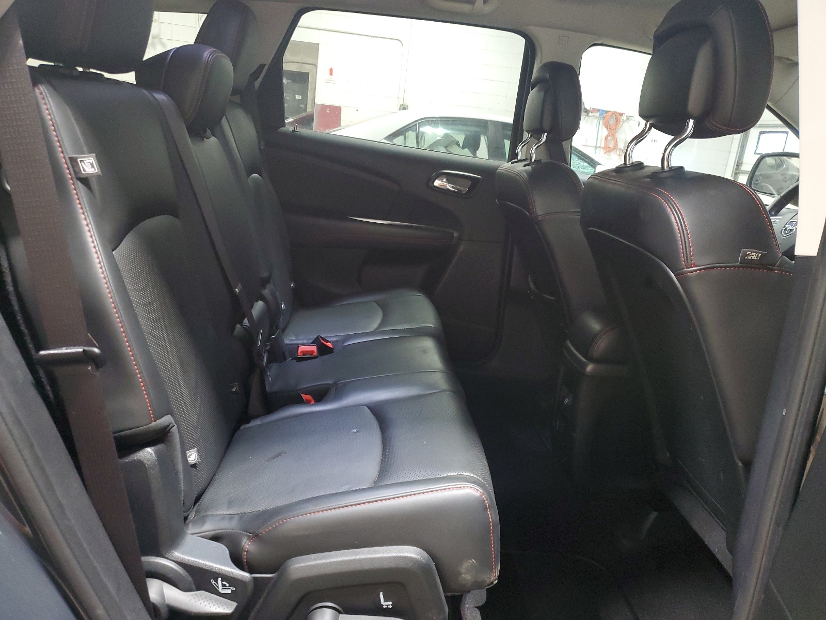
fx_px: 620
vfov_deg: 53.1
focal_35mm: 26
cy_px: 310
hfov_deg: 67.3
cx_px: 413
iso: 293
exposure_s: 1/30
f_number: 1.5
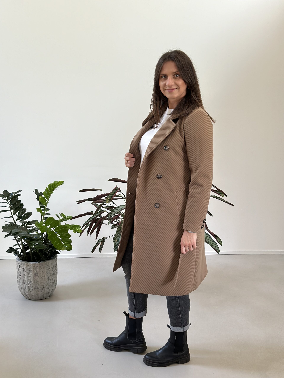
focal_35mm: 48
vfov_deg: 39.7
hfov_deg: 30.3
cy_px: 189
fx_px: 525
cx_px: 142
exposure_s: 1/88
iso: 125
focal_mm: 6.86
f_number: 1.78
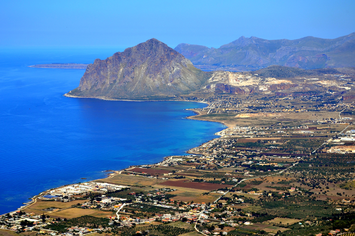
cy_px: 118
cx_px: 178
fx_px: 740
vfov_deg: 18.2
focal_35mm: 75
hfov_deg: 27.0
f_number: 11
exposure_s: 1/640
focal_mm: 50
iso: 200
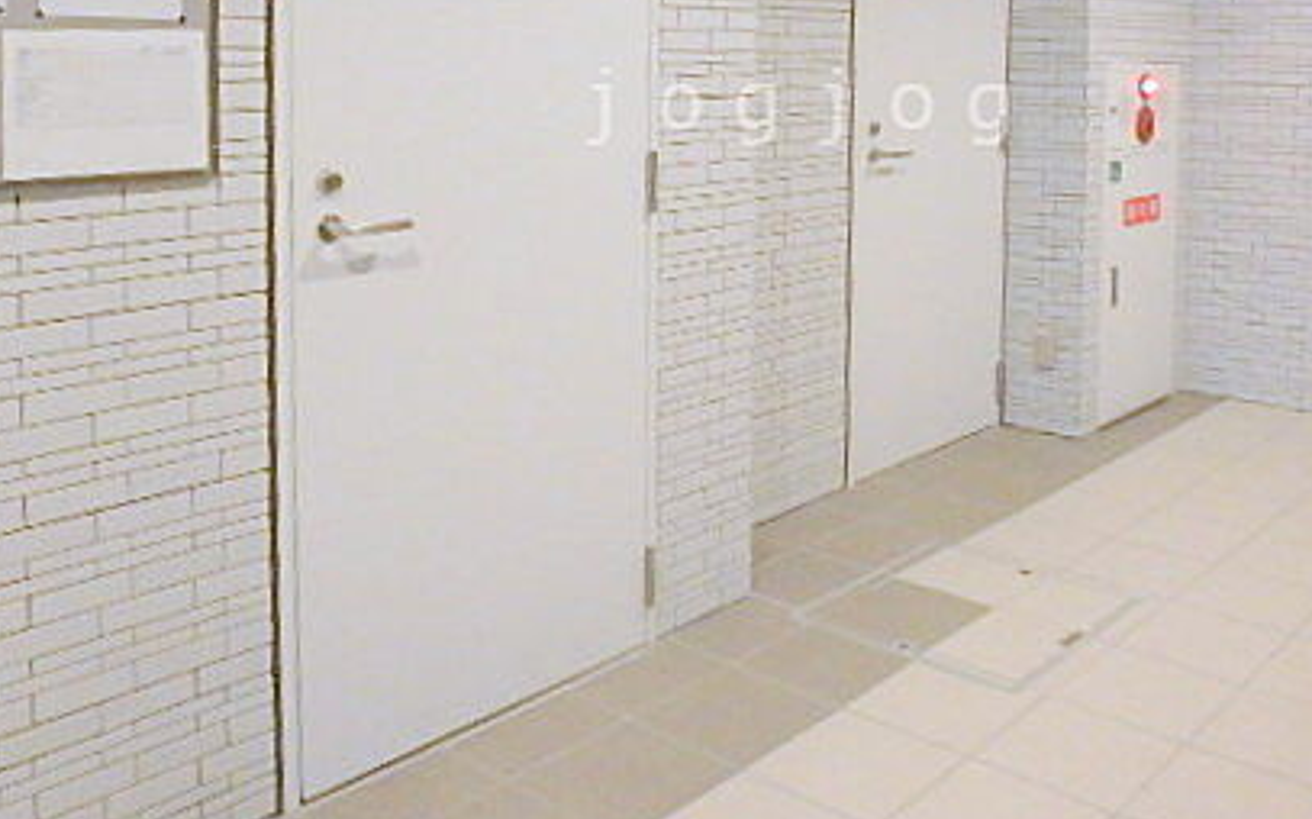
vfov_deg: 34.5
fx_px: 1251
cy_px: 106
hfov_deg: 54.8
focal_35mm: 35
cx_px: 806
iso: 800
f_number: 3.5
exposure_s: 1/25
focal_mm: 3.7
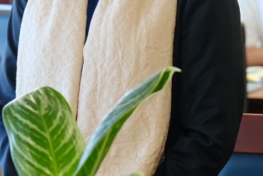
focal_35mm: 307
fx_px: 2244
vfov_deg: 4.5
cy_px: 1
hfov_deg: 6.7
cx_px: 15
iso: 1600
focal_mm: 80
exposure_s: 1/125
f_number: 4.5
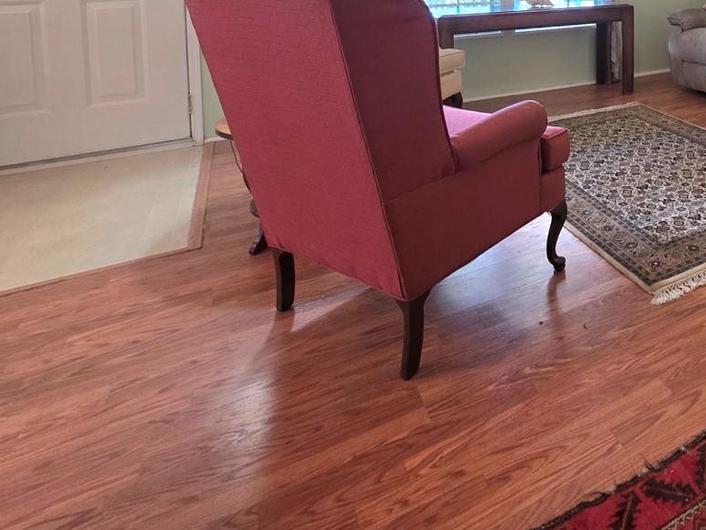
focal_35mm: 27
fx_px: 551
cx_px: 673
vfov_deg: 43.2
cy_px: -14
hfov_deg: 54.1
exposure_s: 1/60.2
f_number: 1.9
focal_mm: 2.2
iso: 250
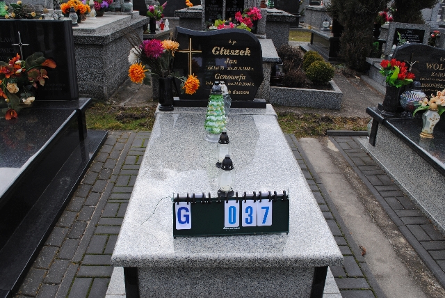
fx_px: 408
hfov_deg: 57.2
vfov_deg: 40.0
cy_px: 149
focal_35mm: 33
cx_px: 222
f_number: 7.1
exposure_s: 1/200
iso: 100
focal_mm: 22
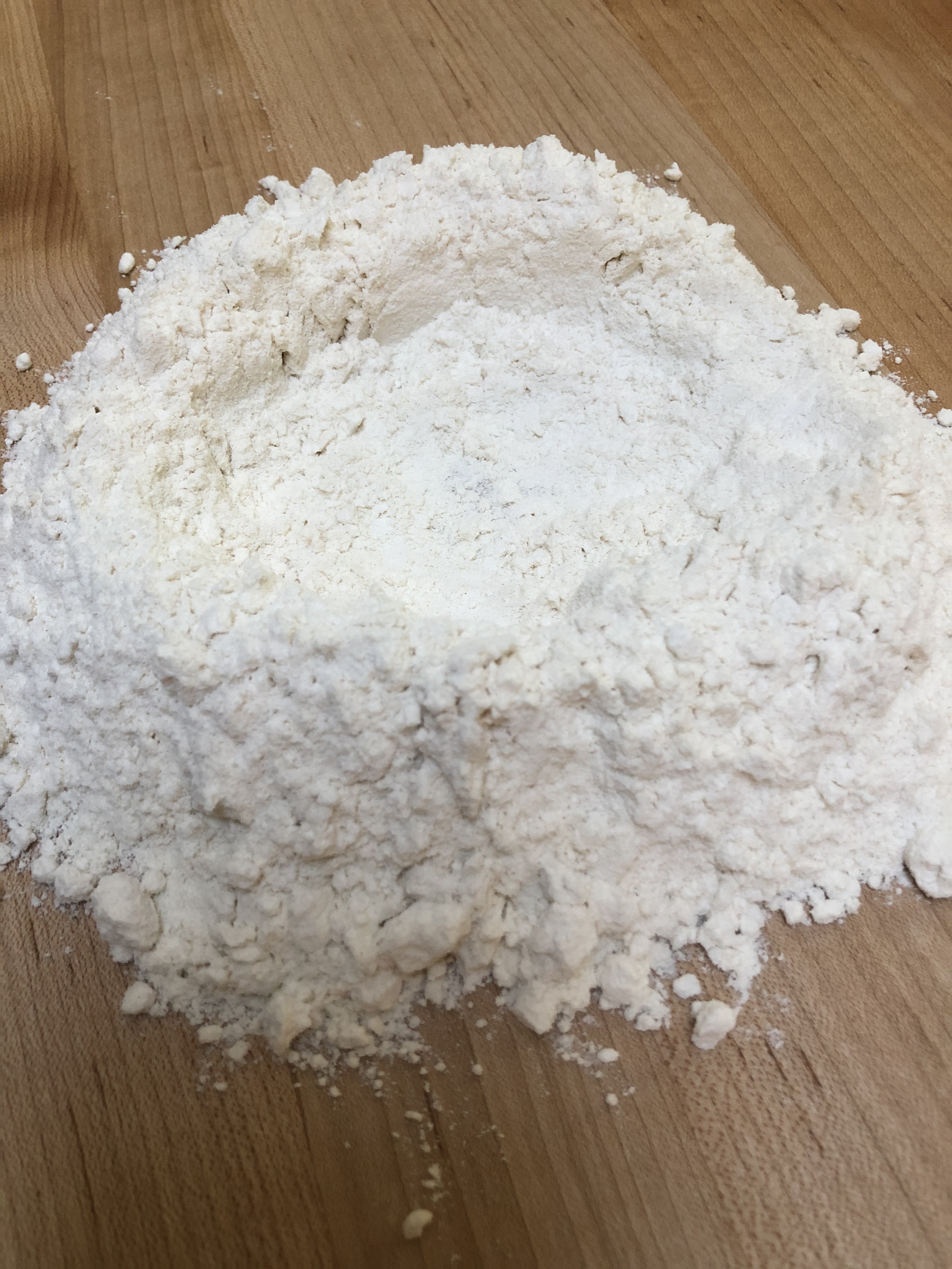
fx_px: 1027
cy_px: 634
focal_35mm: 28
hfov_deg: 49.7
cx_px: 476
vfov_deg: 63.4
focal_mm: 3.99
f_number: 1.8
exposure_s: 1/30
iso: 25
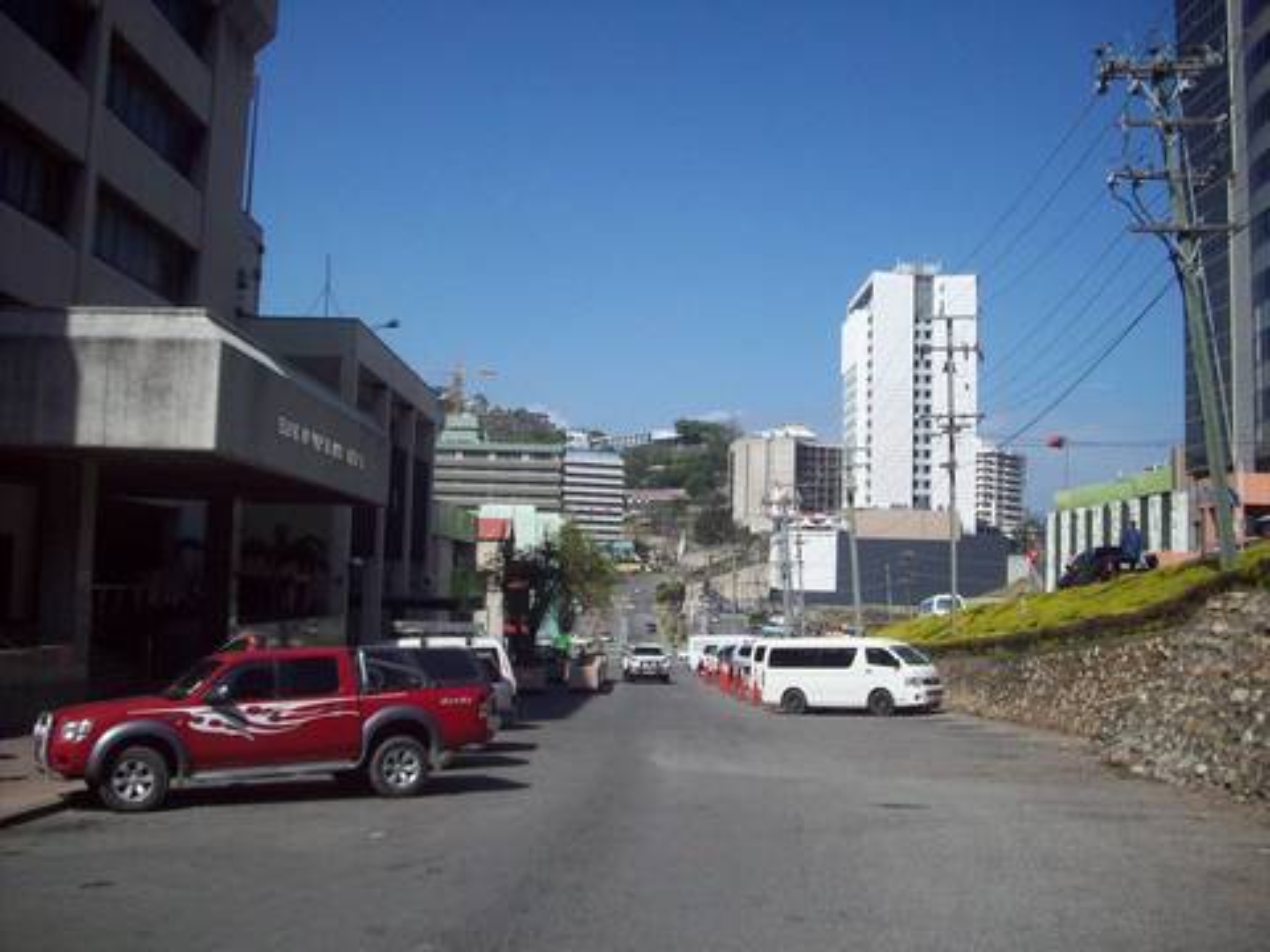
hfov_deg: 50.1
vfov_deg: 38.7
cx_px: 635
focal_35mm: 37
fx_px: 1357
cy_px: 476
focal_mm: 6.2
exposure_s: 1/635
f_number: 5.6
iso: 80
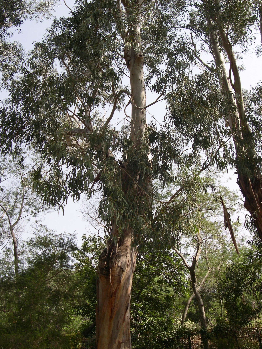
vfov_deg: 49.0
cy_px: 174
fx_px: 383
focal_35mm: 38
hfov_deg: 37.7
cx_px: 131
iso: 100
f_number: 7.6
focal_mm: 8
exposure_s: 1/96
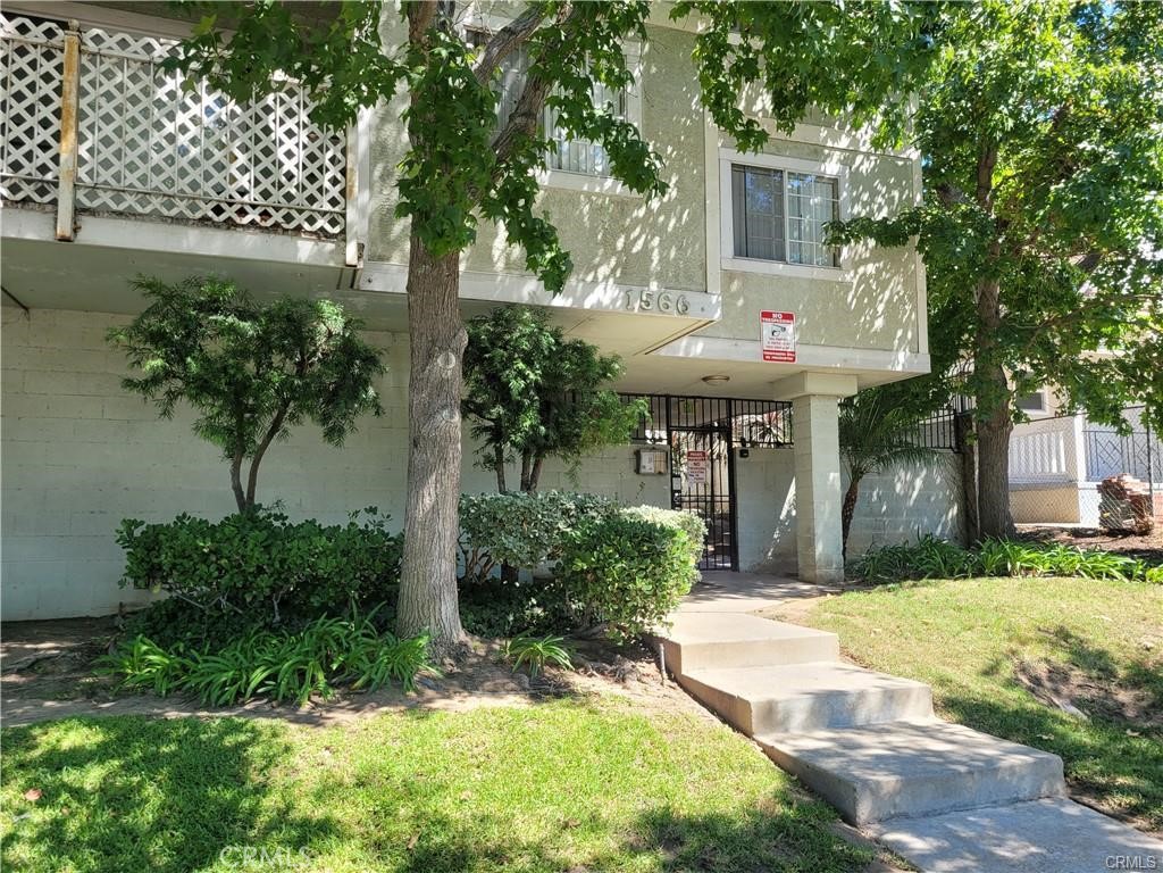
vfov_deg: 53.1
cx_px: 582
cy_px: 436
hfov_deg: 67.3
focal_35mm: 26
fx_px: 874
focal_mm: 5.4
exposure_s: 1/390
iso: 40
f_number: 1.8
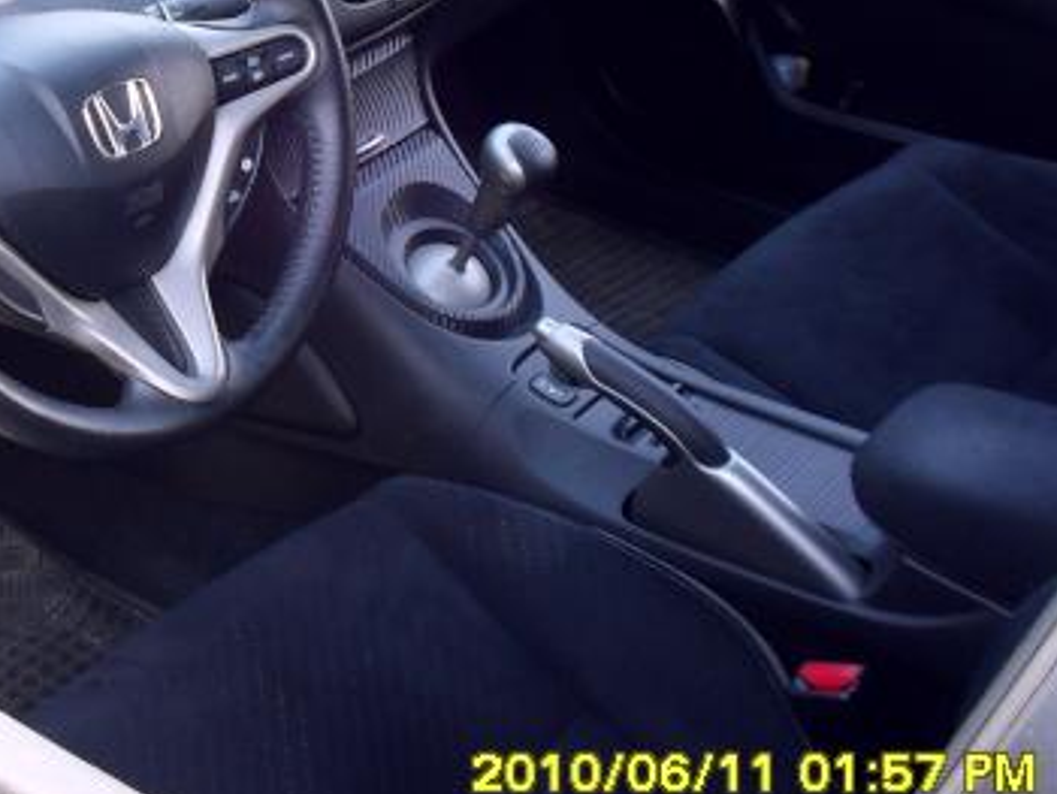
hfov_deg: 29.3
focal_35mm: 64
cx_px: 163
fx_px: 1956
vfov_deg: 22.7
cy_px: 187
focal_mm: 6.3
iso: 100
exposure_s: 1/60
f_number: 3.2
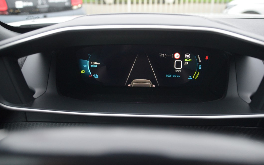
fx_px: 234
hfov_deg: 58.9
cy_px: 77
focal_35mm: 33
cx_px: 131
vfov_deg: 38.8
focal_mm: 21
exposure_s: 1/60
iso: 2000
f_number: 3.8
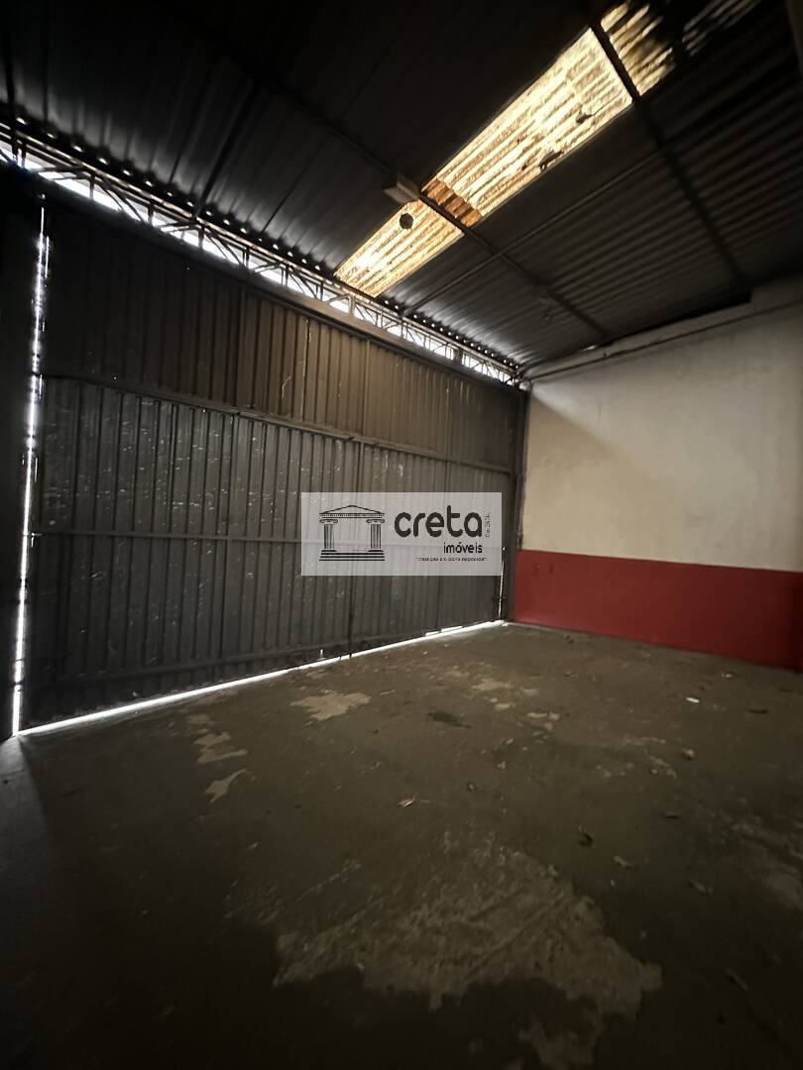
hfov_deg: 85.7
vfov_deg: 102.1
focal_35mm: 14
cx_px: 402
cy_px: 535
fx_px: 433
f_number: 2.2
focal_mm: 2.22
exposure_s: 1/30
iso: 1250
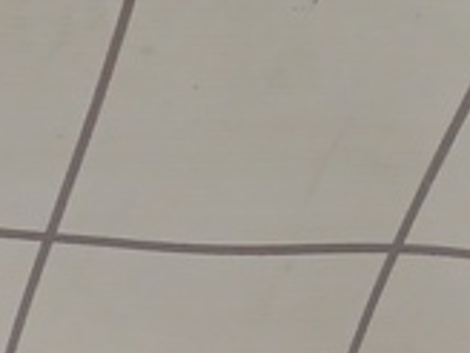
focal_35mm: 169
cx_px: -731
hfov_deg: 10.0
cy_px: 1010
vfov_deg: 7.8
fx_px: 2295
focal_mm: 4
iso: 200
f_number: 1.8
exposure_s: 1/50
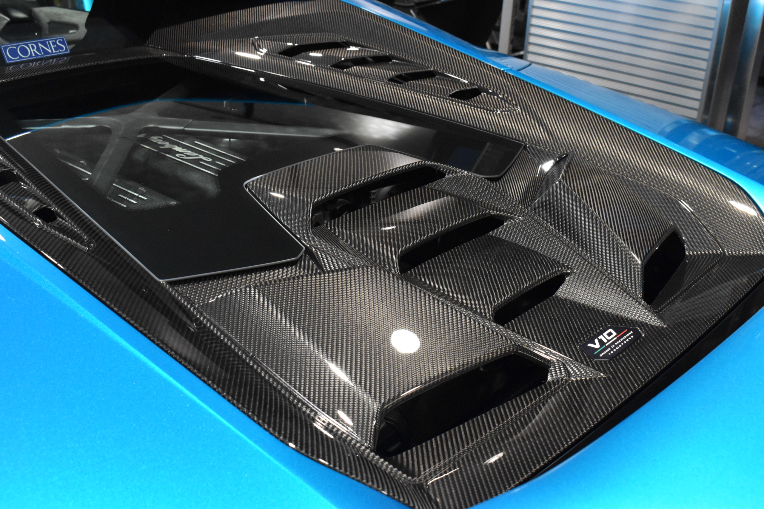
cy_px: 254
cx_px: 382
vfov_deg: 30.9
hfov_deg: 45.0
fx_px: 923
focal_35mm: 44
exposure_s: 1/50
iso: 4000
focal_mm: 29
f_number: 8
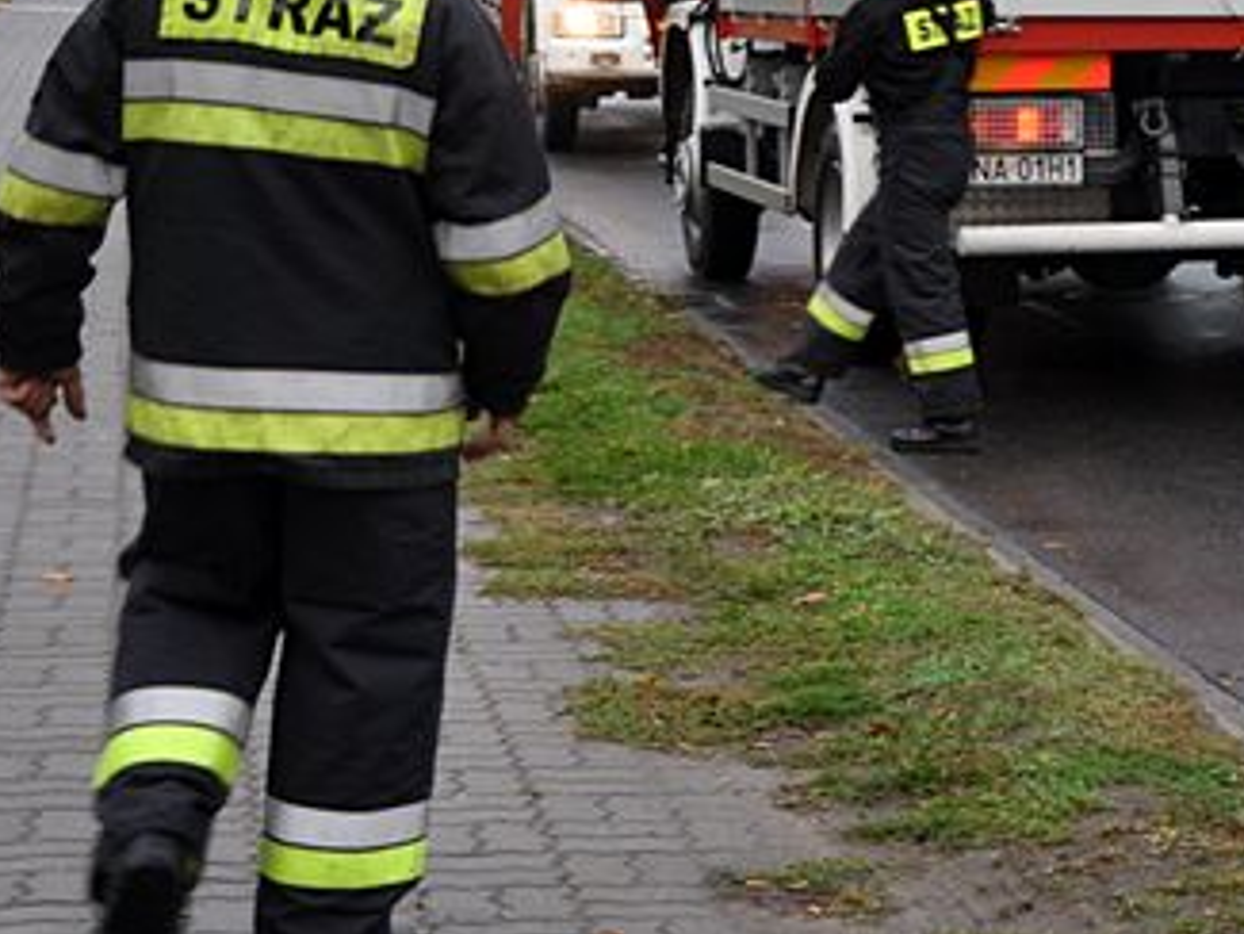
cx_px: 1455
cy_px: 101
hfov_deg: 16.7
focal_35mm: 113
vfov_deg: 13.0
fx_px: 4062
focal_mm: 30
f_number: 7.1
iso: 200
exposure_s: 1/50
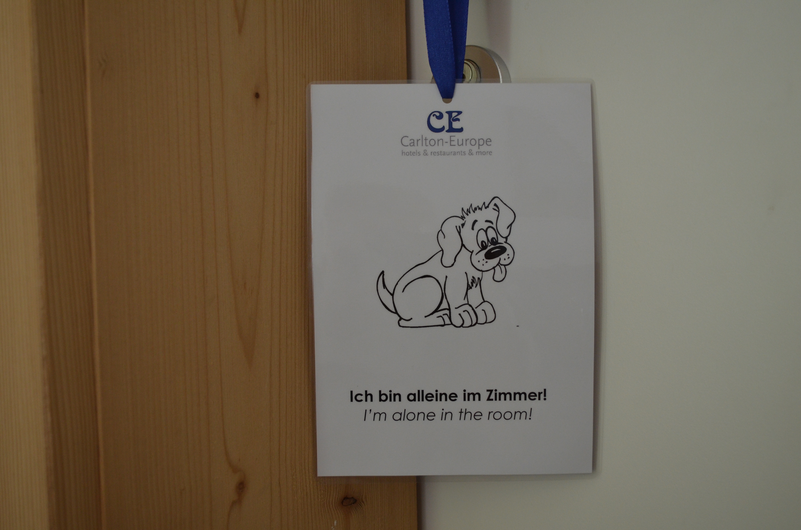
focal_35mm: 42
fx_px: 933
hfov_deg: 46.5
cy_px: 265
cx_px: 400
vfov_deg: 31.8
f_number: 4.5
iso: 800
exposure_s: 1/30
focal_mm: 28
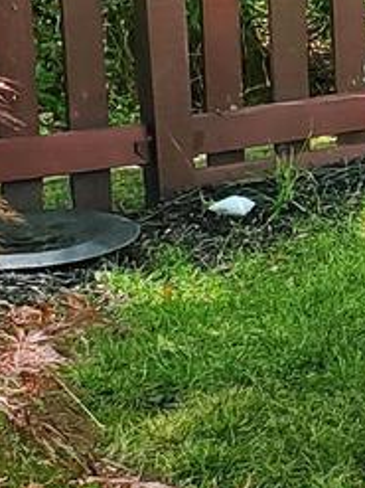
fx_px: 2280
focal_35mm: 162
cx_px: 582
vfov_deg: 12.2
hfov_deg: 8.9
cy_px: 200
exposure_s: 1/120
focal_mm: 4.3
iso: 64
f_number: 2.4
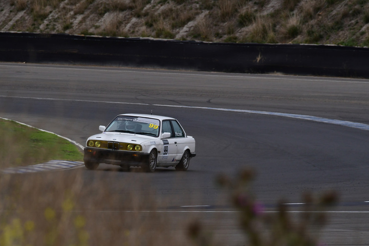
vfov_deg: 1.8
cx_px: 185
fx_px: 7716
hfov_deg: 2.7
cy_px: 123
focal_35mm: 753
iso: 640
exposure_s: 1/640
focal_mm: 500
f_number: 11
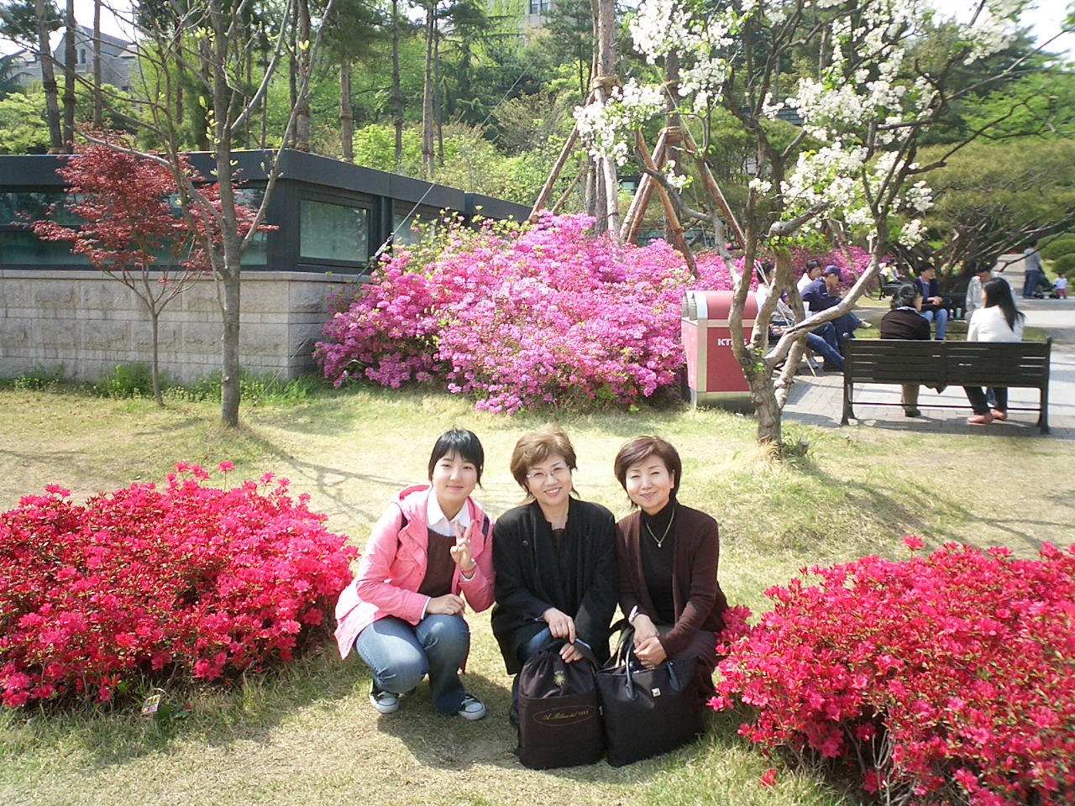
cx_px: 538
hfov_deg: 50.1
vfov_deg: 38.7
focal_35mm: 37
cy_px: 403
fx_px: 1149
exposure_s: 1/320
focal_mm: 5.6
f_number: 3.5
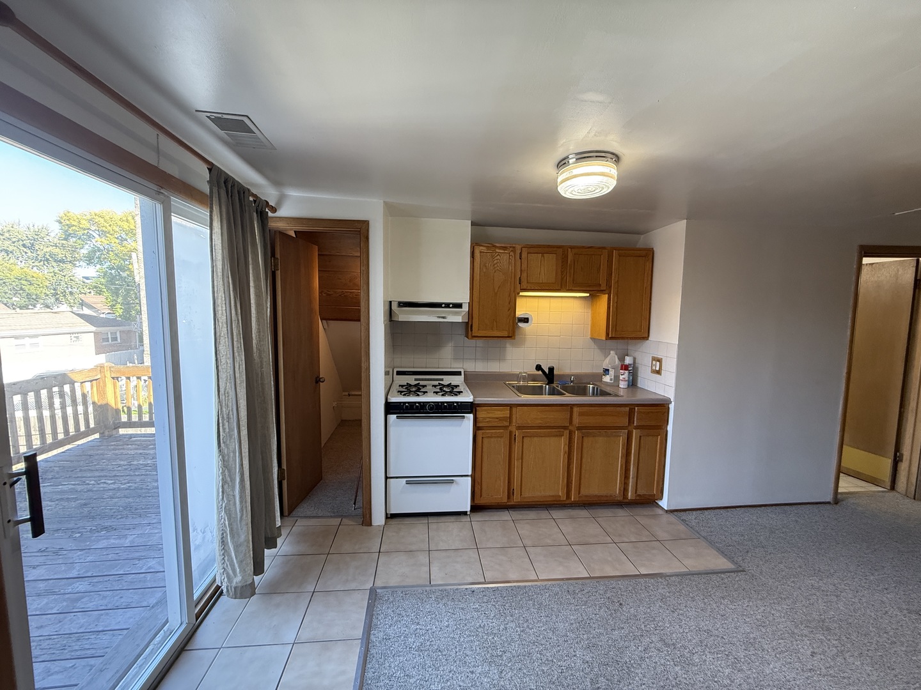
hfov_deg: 102.1
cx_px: 460
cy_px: 345
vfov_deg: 85.7
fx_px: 372
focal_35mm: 14
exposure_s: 1/120
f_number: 2.2
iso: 320
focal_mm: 2.22
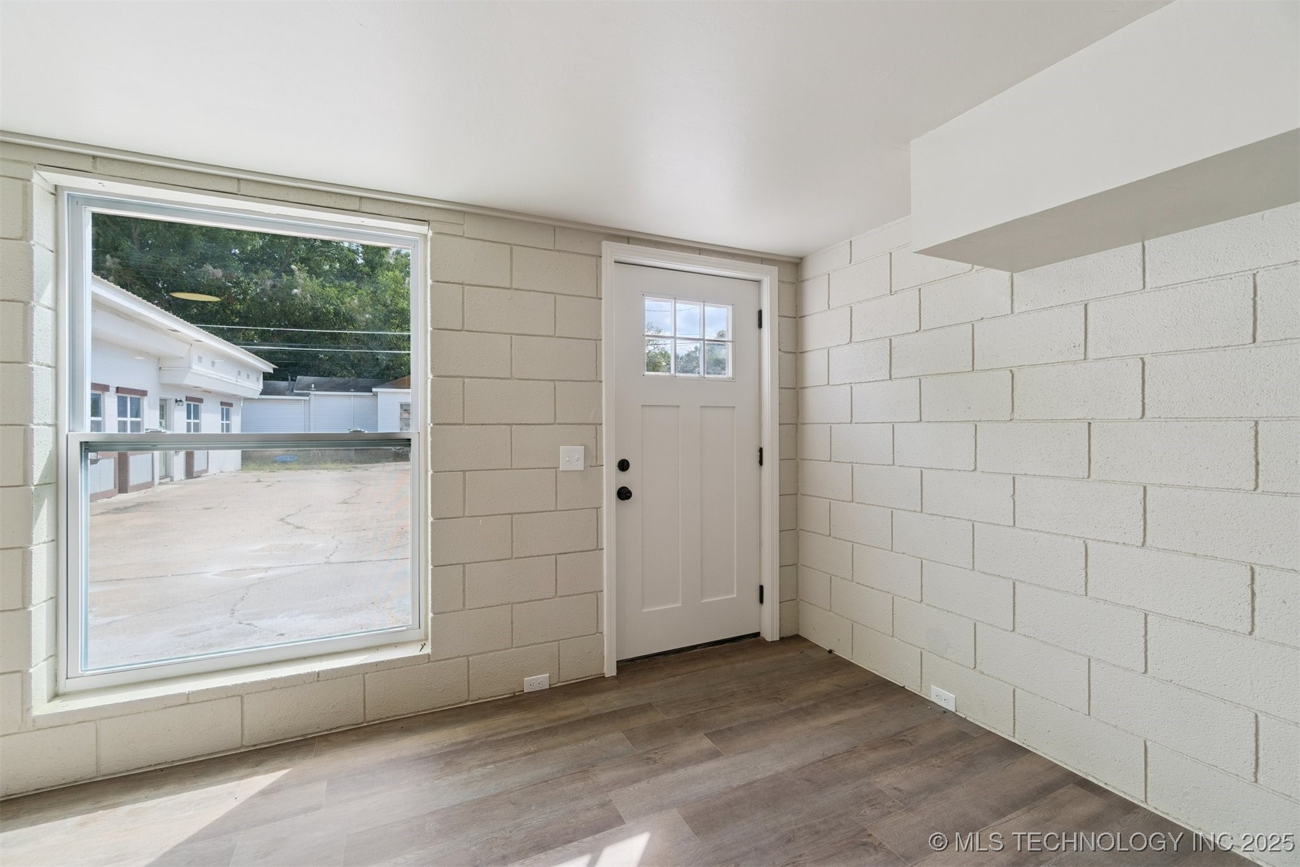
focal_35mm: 15
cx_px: 650
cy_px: 434
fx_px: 542
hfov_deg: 100.4
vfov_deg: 77.3
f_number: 6.3
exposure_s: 1/125
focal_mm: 10
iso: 200
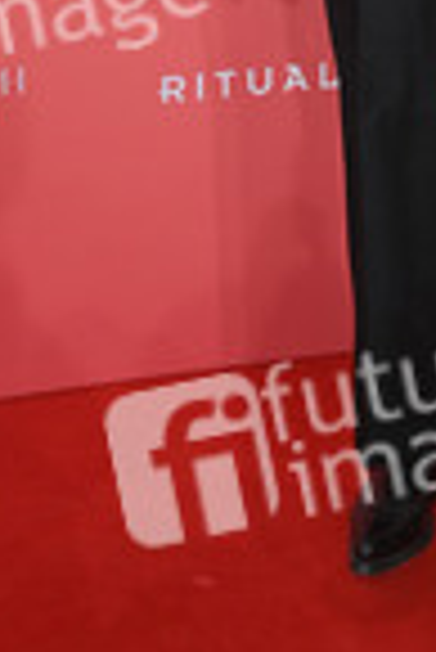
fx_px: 2247
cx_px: 467
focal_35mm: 124
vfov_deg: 15.6
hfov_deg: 10.9
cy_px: -234
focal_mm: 45
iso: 1000
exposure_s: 1/250
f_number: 5.6
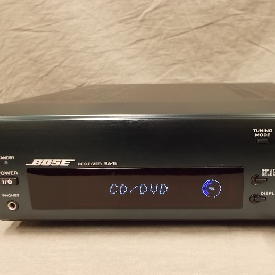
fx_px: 360
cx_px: 179
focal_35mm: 40
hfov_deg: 41.4
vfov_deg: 41.8
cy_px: 151
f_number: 3.4
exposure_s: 1/8
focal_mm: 5.3
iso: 200
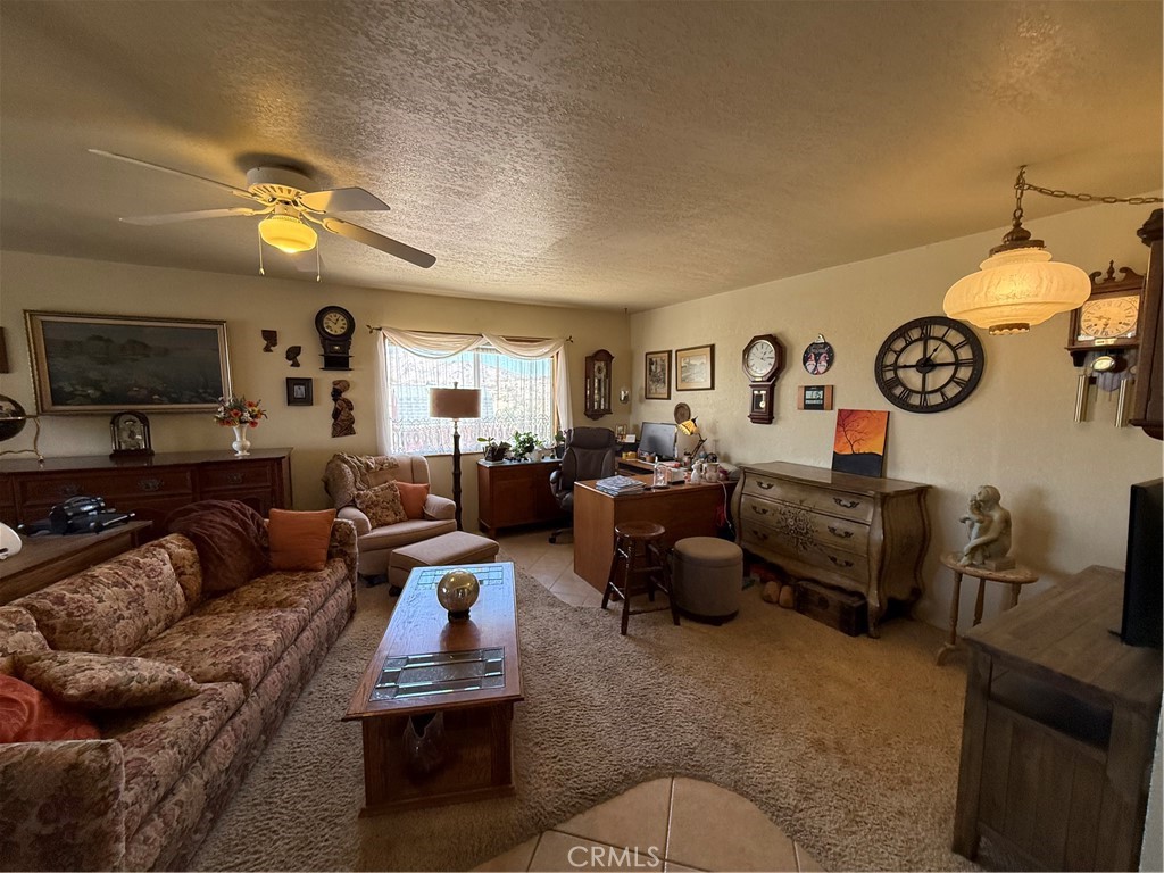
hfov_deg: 102.1
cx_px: 582
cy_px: 436
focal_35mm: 14
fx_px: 471
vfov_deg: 85.7
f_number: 2.2
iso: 200
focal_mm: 2.22
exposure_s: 1/120
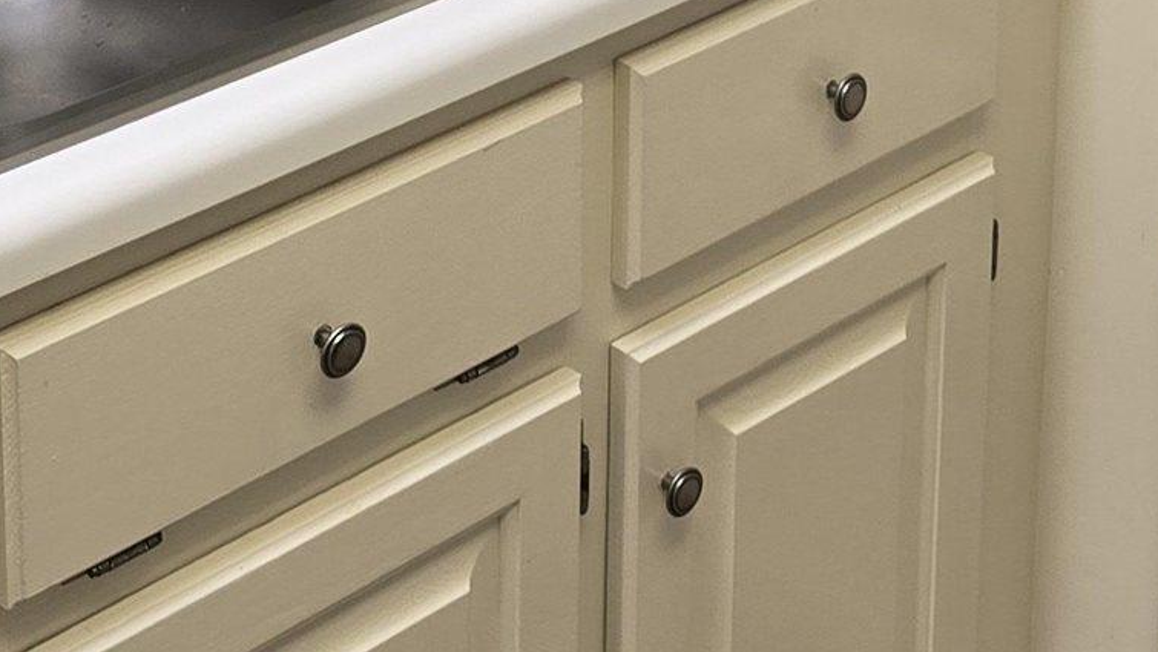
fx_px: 3133
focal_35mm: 102
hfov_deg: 20.9
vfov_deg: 10.7
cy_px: -721
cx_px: 782
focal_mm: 6.3
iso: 64
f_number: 1.7
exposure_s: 1/120
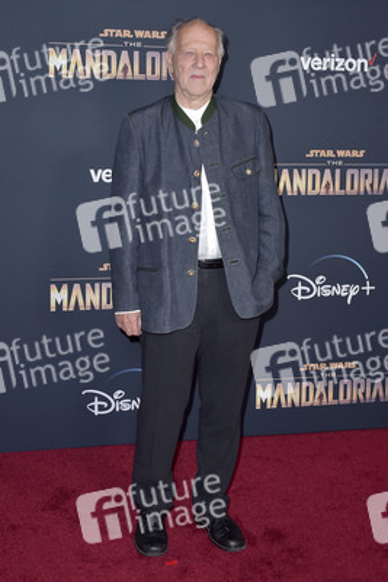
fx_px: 581
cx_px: 194
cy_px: 291
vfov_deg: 53.1
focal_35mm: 36
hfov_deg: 36.9
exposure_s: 1/250
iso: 500
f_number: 7.1
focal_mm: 36
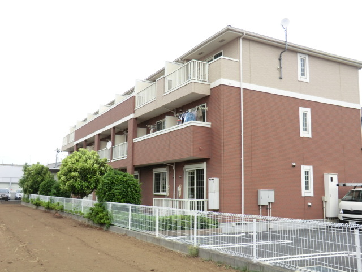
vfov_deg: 41.8
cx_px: 181
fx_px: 356
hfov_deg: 54.0
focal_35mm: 34
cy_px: 136
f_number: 3.6
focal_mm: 6.1
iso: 80
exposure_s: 1/80
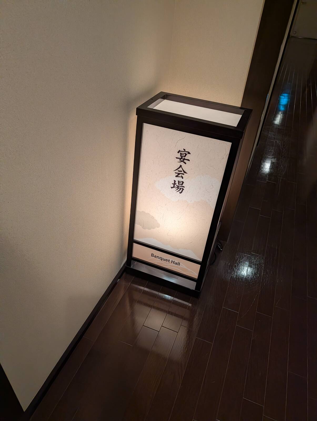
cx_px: 158
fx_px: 292
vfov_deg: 71.5
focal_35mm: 24
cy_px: 210
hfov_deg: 56.9
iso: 330
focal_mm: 6.9
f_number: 1.68
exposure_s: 1/296
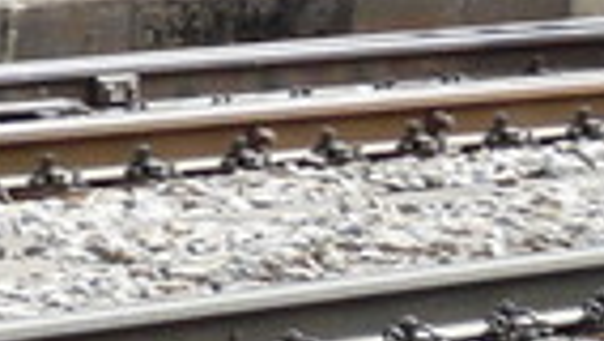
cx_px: -1463
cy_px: -639
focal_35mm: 635
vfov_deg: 1.9
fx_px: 10174
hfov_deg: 3.3
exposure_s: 1/250
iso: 100
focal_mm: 13.6
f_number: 4
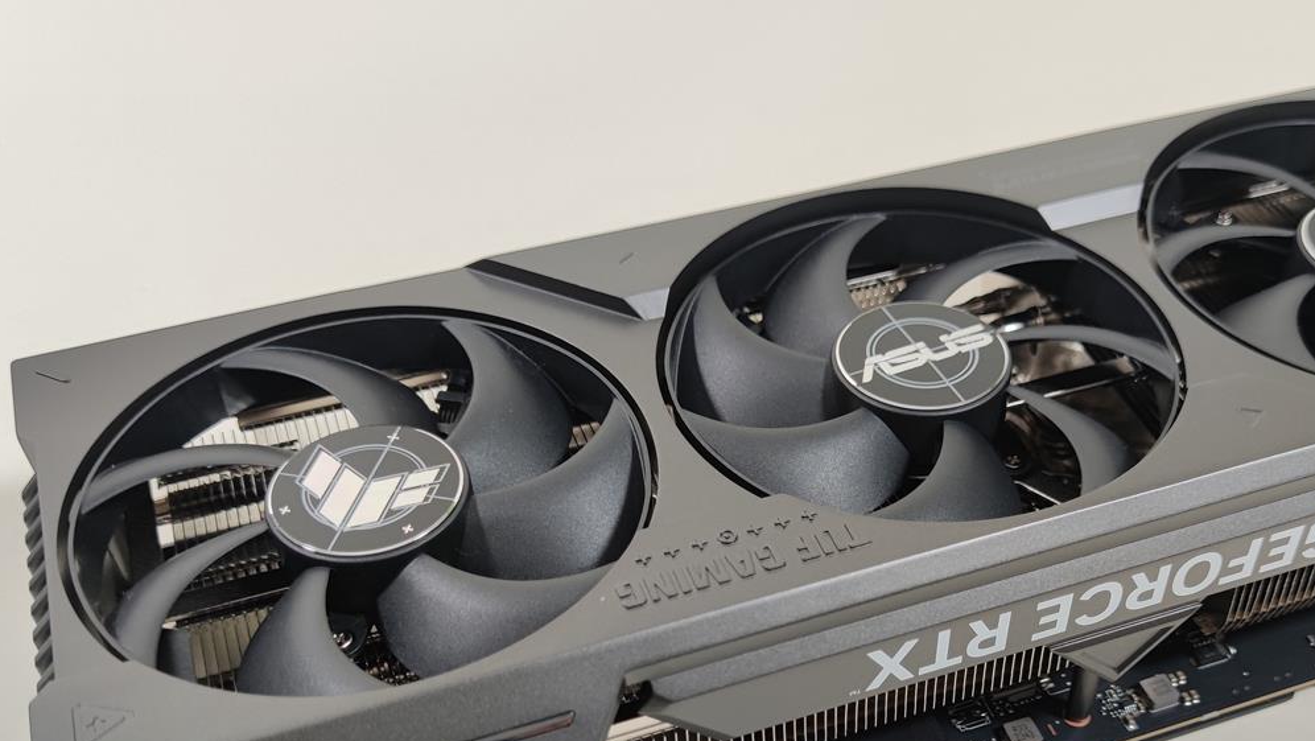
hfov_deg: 48.8
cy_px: 678
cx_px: 838
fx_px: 1430
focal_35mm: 41
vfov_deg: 27.9
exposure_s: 1/100
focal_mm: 6.78
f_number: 1.85
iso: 79
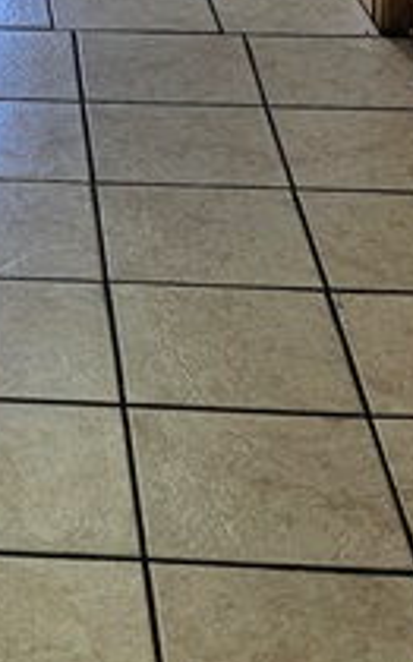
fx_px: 2146
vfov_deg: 15.4
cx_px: -199
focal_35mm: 119
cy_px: -476
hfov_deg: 10.6
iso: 64
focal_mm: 5.4
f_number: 1.8
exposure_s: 1/120
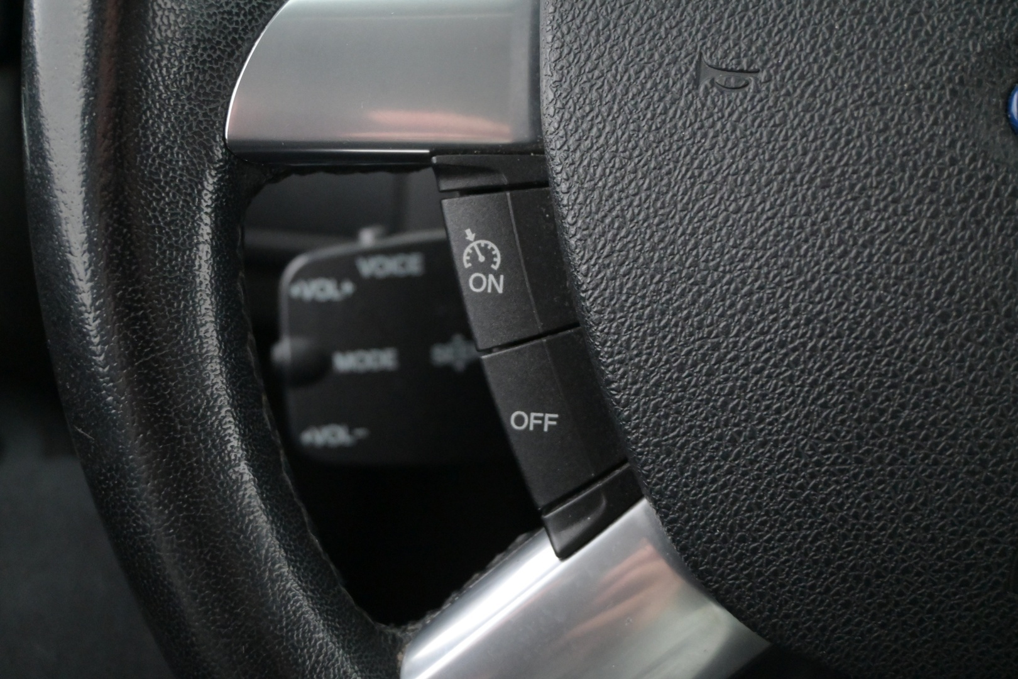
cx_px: 509
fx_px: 1039
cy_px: 340
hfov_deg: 52.2
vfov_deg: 36.2
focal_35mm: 37
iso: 5000
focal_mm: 24.5
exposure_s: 1/40
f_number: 4.2
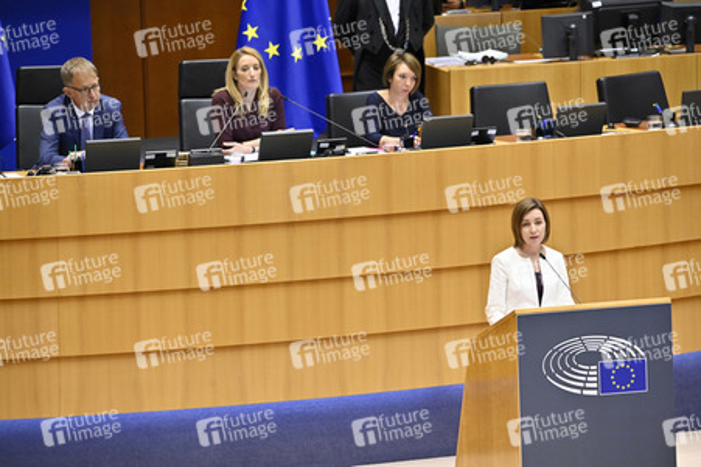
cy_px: 234
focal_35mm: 310
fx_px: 6032
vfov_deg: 4.4
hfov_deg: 6.7
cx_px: 350
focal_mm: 310
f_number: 5.6
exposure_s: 1/320
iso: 4000
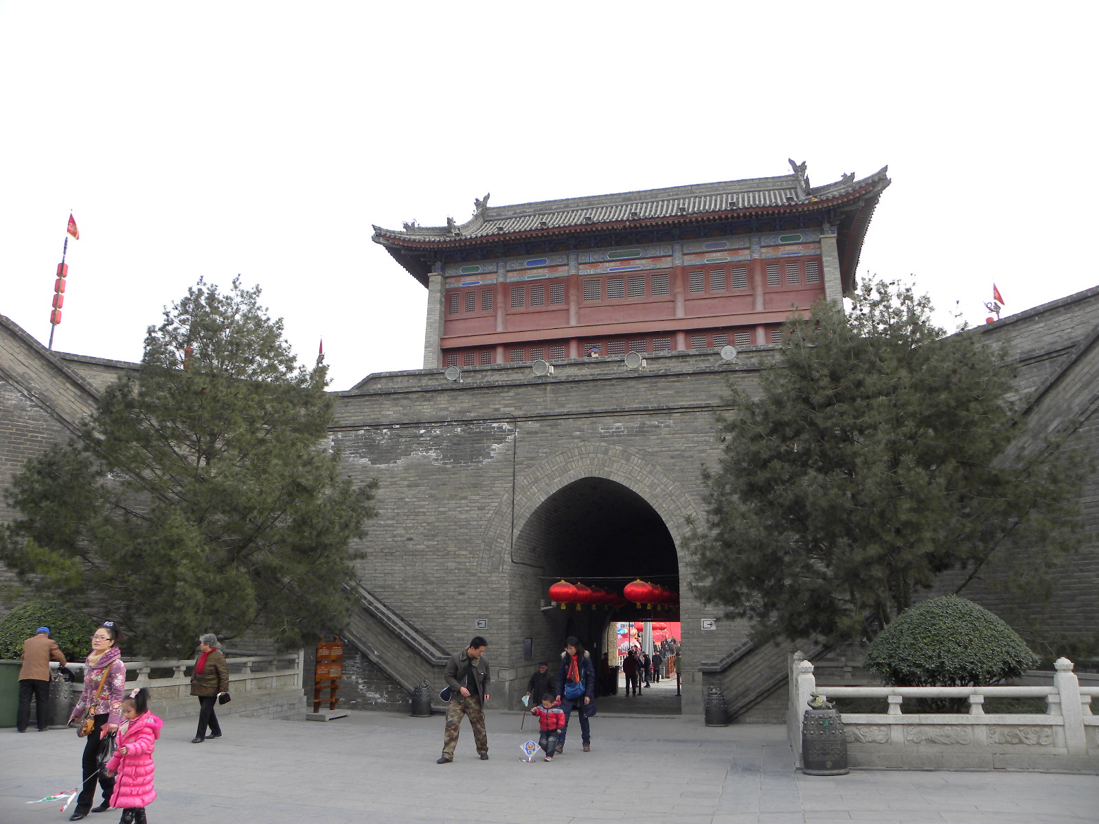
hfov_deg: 67.3
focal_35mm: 26
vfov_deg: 53.1
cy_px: 412
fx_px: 825
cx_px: 550
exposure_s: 1/124
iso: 64
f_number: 3.5
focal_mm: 4.6
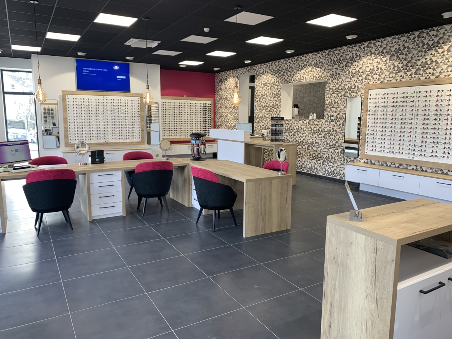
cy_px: 170
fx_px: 339
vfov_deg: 53.1
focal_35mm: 26
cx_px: 226
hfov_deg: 67.3
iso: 50
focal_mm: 4.25
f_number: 1.8
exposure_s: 1/100
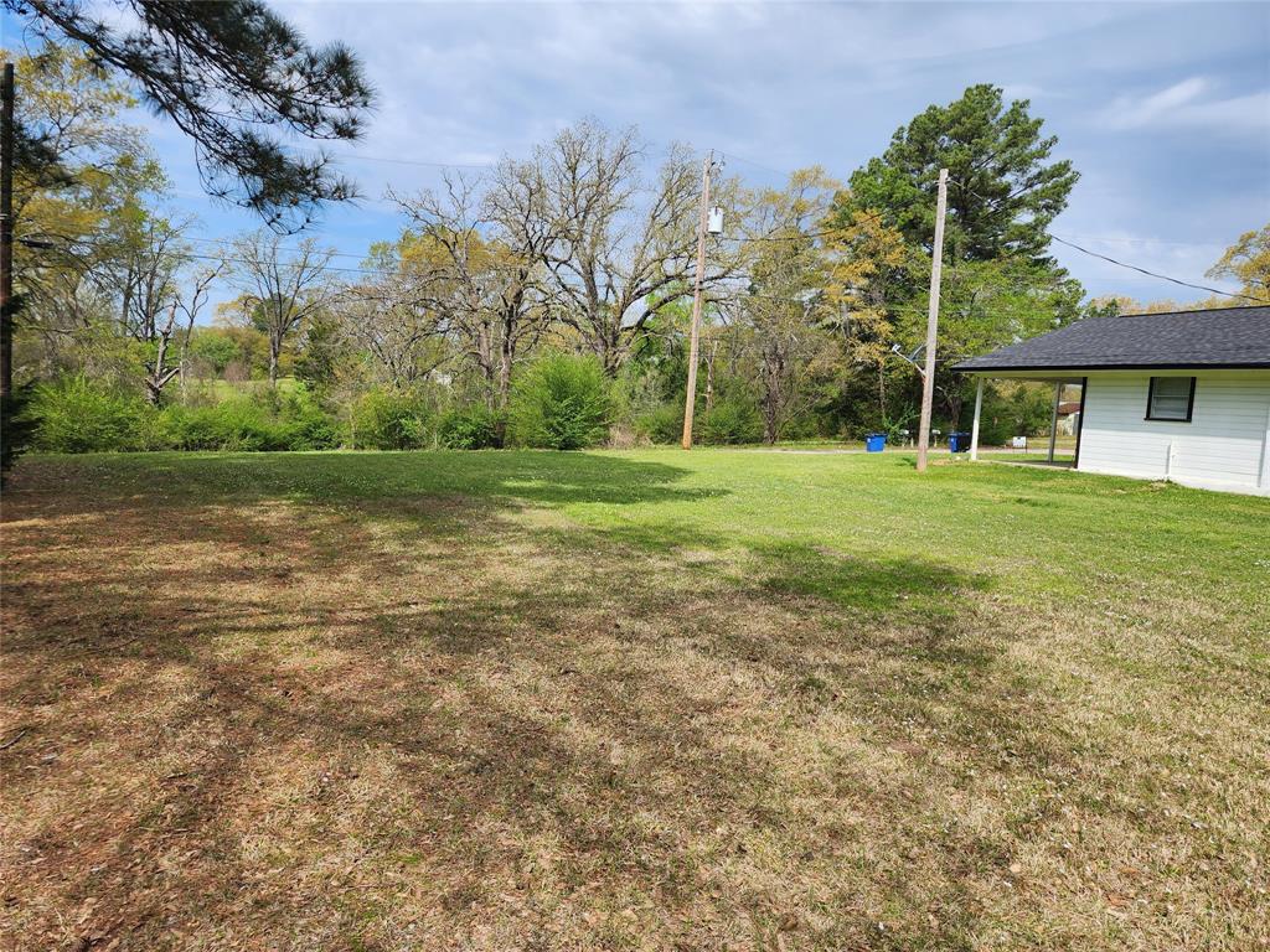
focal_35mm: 23
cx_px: 635
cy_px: 476
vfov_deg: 58.9
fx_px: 844
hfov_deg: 73.9
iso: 12
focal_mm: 6.4
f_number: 1.8
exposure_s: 1/868
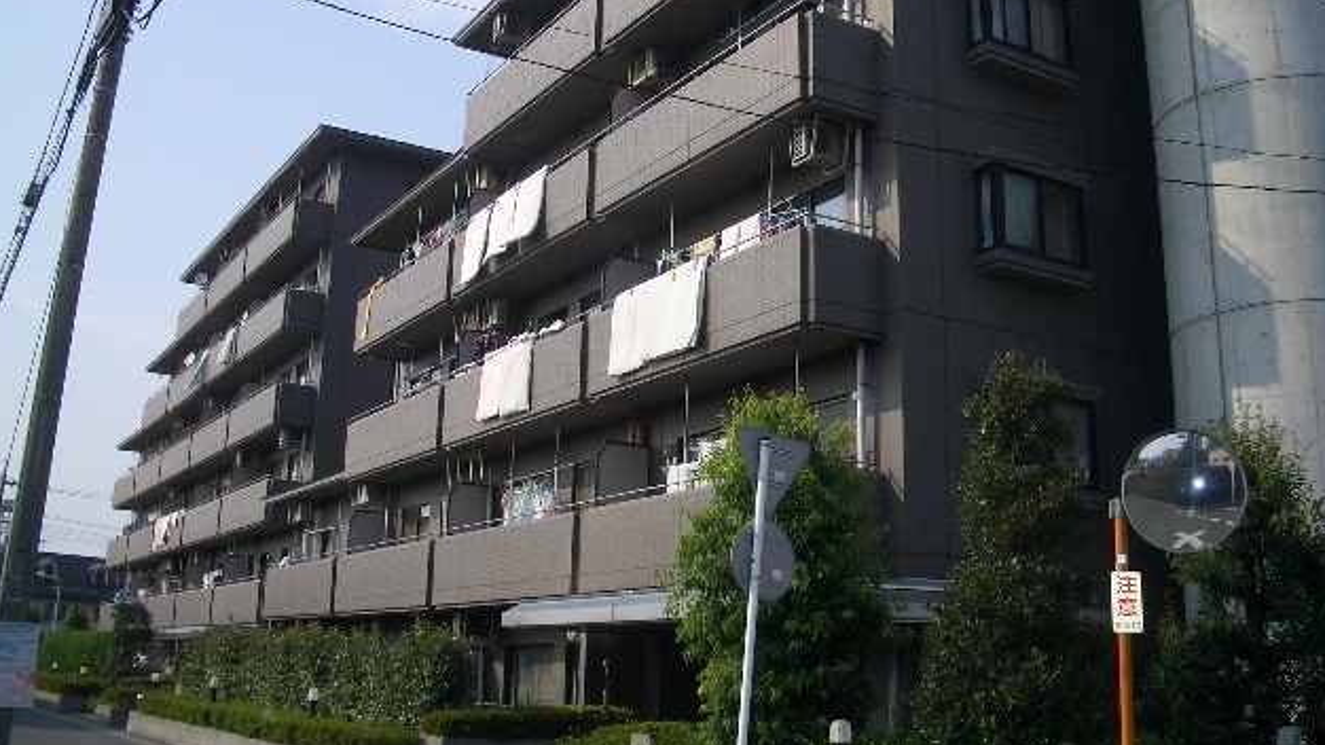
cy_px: 315
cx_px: 656
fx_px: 1370
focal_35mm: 39
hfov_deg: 51.6
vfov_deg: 30.4
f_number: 4.3
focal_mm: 5.8
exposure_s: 1/800
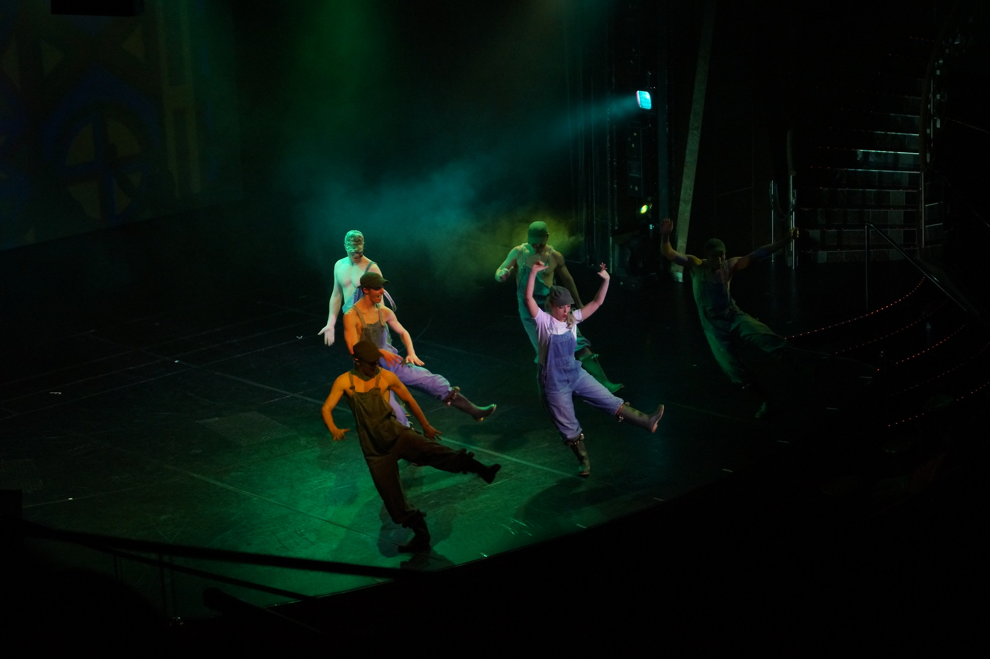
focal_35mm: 82
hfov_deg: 24.6
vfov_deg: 16.5
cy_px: 330
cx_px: 495
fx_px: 2267
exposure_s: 1/160
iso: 1600
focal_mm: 55
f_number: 5.6
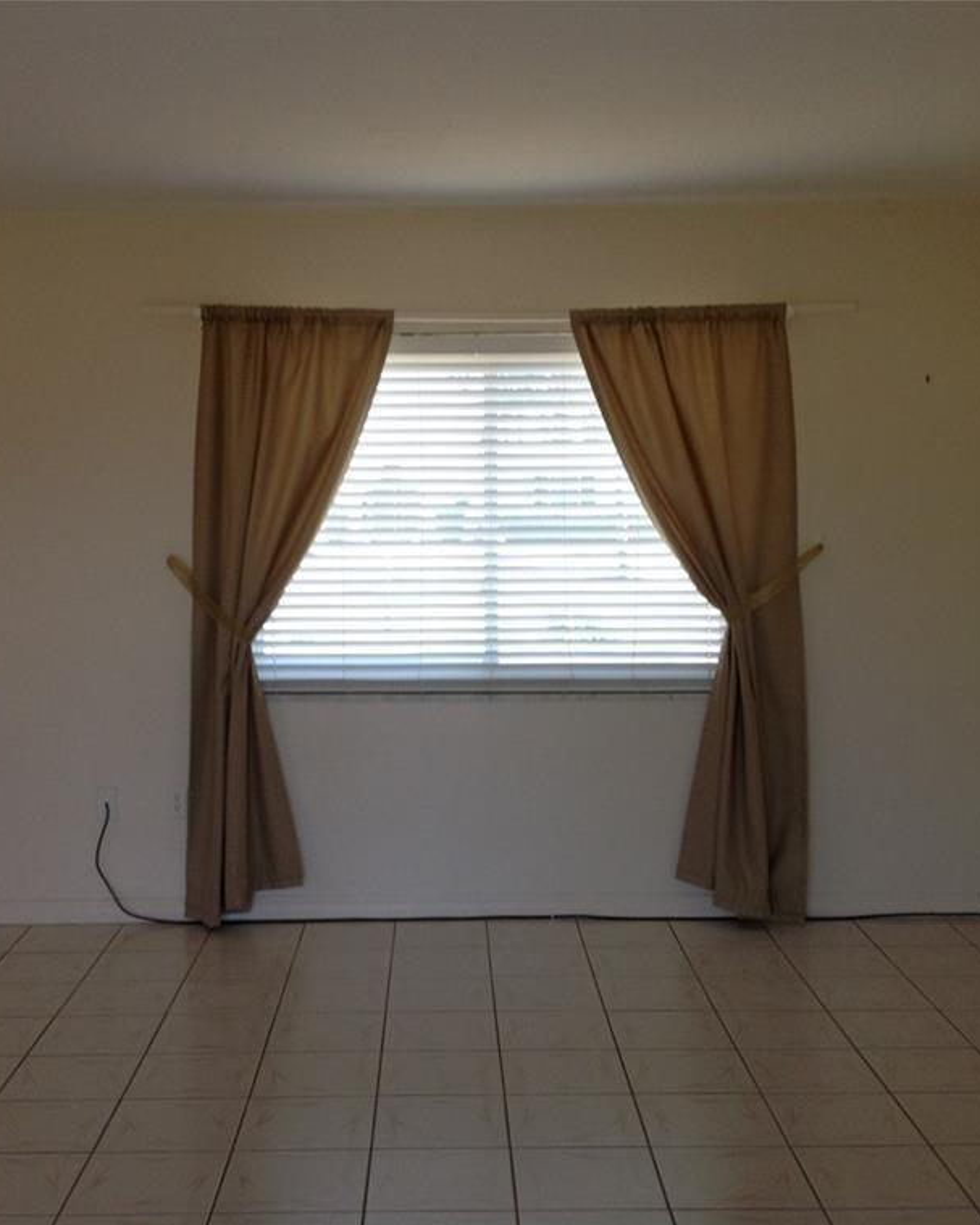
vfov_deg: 40.3
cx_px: 446
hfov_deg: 32.7
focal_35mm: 46
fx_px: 1668
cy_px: 615
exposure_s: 1/60
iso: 64
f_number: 2.4
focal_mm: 4.28
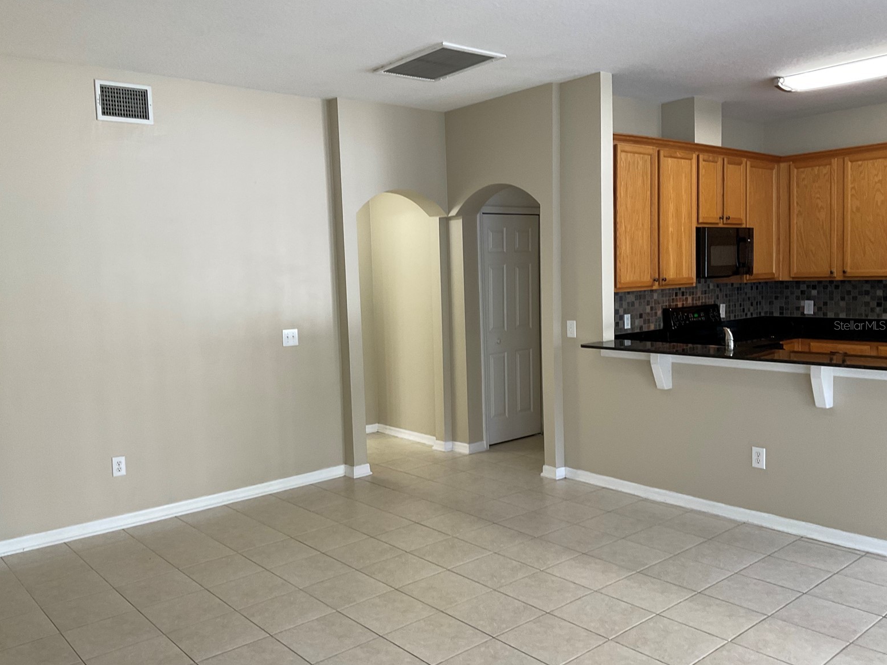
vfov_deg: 46.8
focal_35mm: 30
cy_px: 325
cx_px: 429
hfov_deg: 60.0
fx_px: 769
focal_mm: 3
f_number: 1.8
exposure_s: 1/60
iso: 64
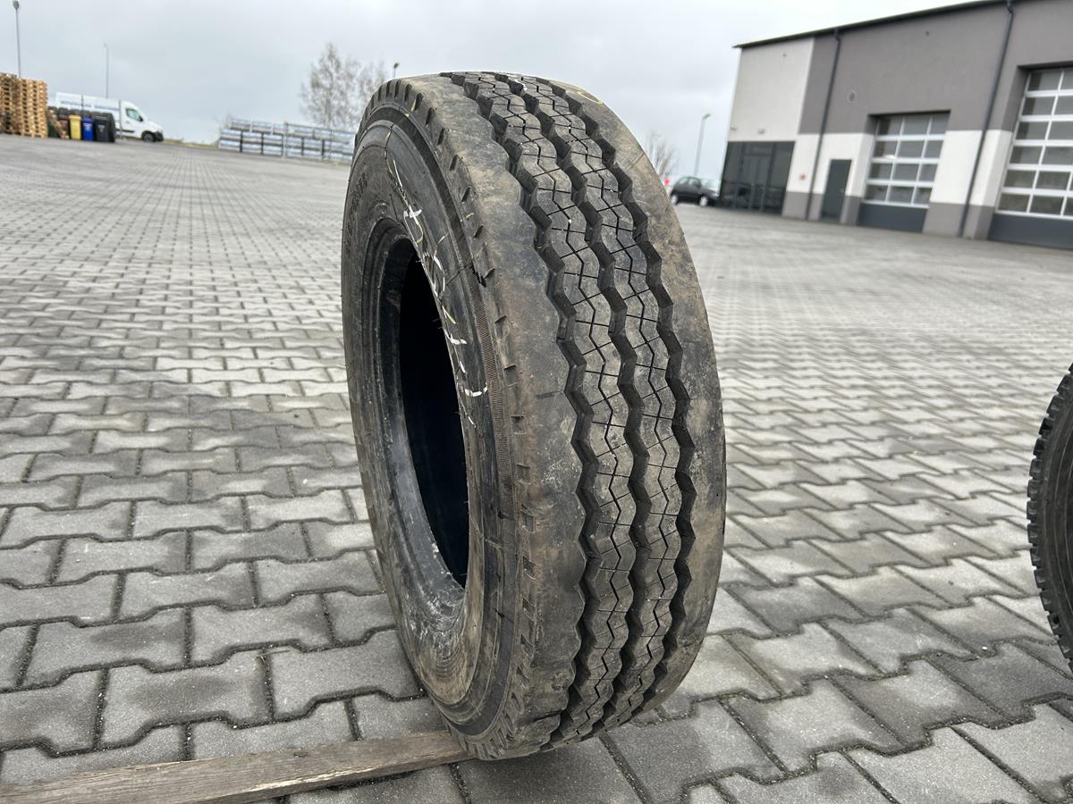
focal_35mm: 26
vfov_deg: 53.1
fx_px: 806
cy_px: 402
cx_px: 536
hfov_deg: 67.3
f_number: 1.5
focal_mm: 5.7
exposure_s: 1/353
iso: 50
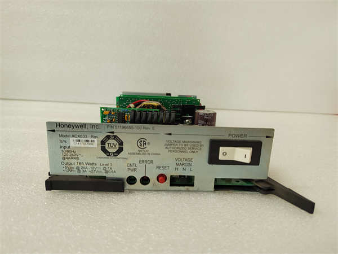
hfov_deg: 73.9
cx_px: 169
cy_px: 127
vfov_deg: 58.9
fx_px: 225
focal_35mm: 23
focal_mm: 5.52
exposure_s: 1/100
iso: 2113
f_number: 1.9
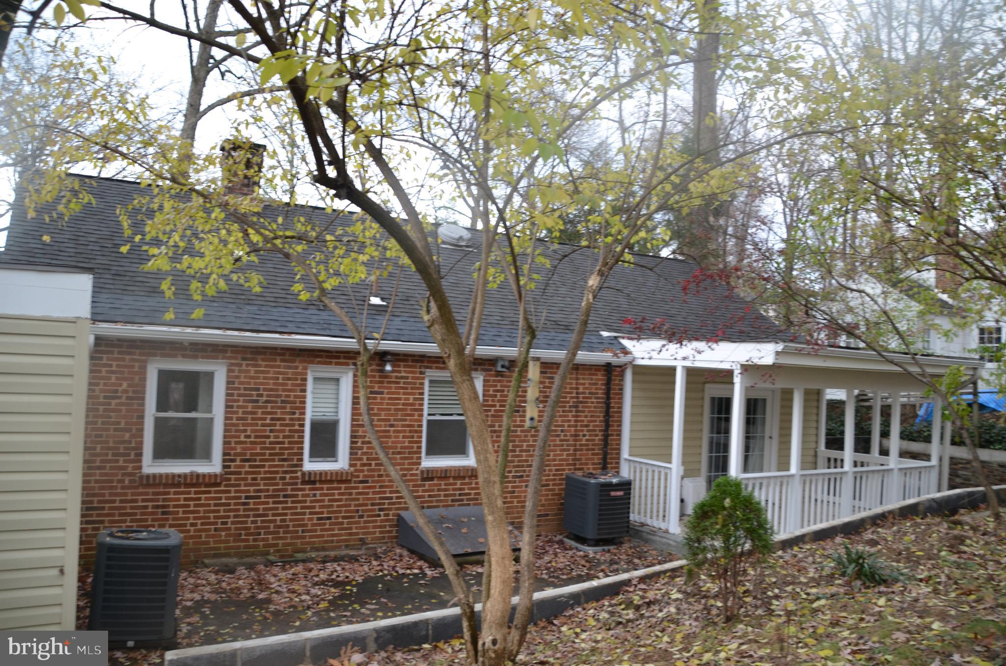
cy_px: 333
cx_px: 503
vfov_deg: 47.7
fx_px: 753
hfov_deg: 67.5
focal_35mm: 27
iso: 400
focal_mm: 18
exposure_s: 1/60
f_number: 4
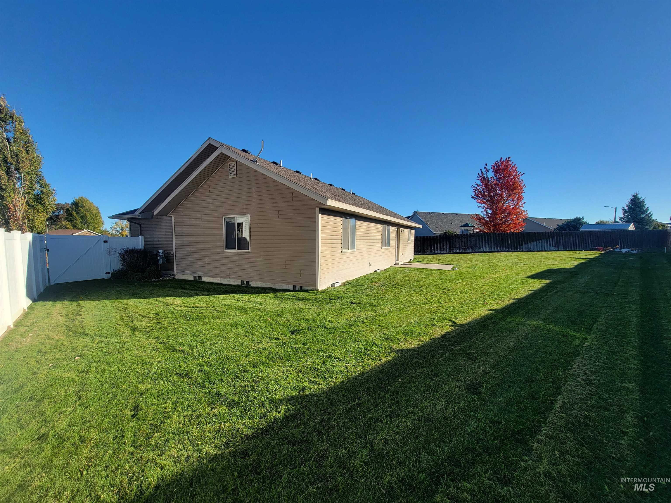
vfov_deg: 89.9
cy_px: 252
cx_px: 336
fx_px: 252
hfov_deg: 106.2
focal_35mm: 13
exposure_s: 1/1019
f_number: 2.2
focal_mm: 2.2
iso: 50
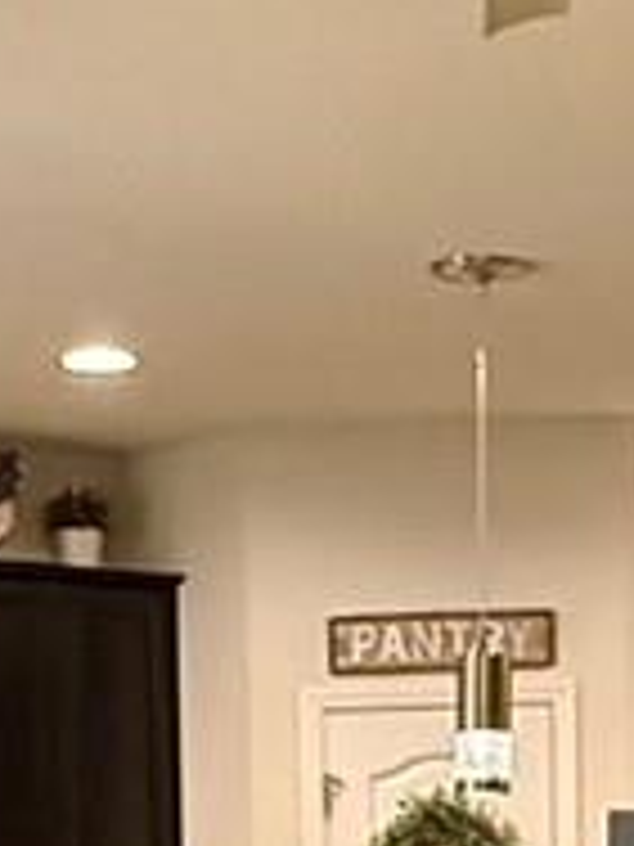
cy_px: 1305
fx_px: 2906
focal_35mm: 119
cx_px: 360
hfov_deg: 12.4
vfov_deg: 15.2
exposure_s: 1/60
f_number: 2.2
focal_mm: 2.22
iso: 800
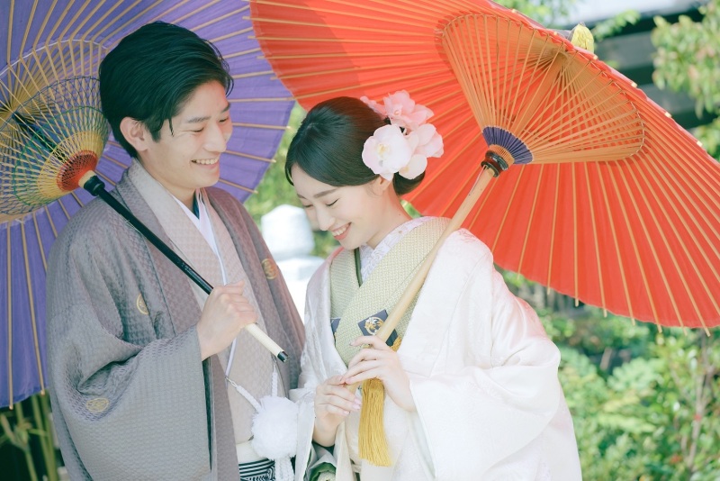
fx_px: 1801
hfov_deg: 22.6
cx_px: 360
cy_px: 240
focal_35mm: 90
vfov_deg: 15.2
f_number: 4
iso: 100
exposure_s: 1/500
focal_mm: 90
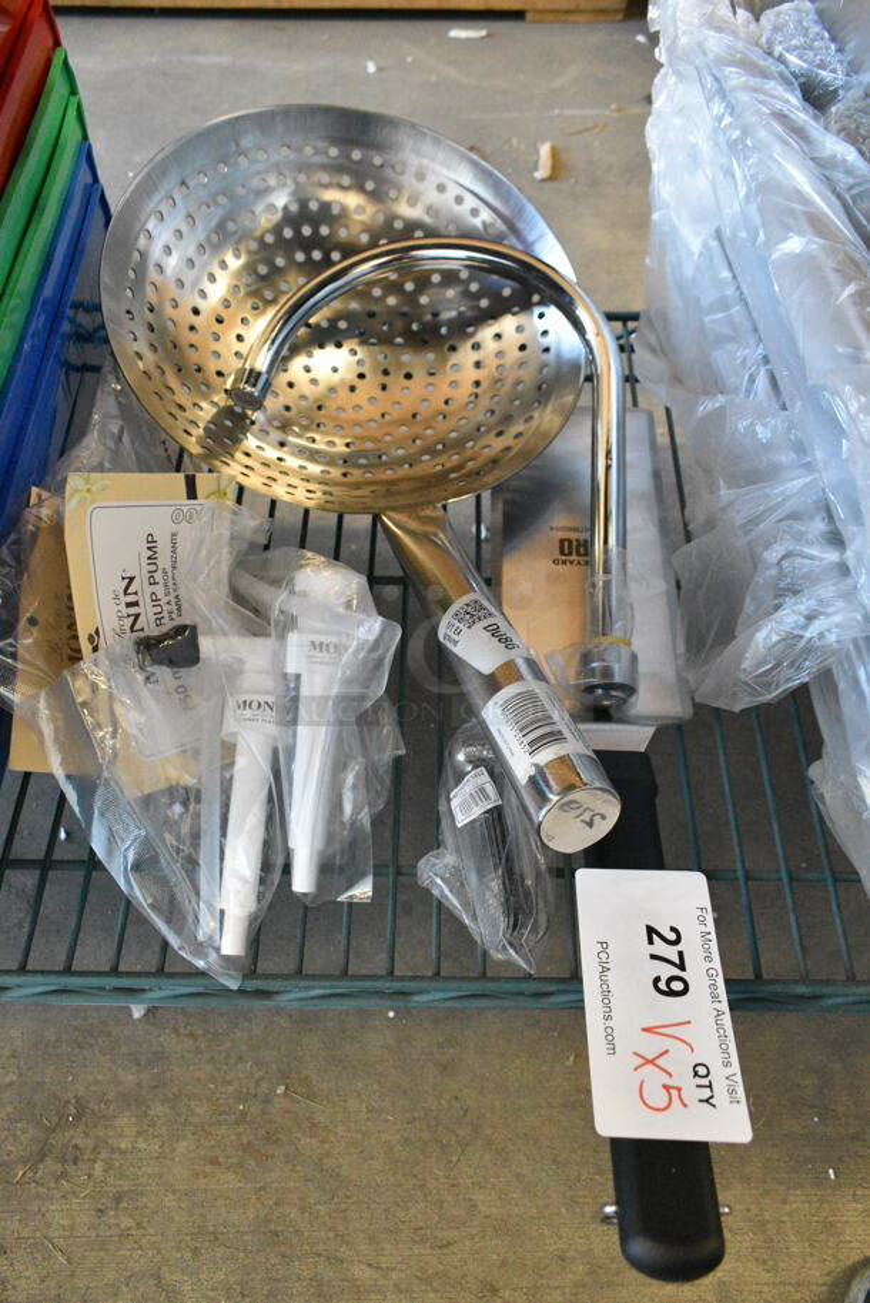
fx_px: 977
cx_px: 435
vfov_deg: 67.3
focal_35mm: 27
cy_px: 652
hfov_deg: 48.0
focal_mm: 18
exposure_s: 1/160
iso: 6400
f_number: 6.3
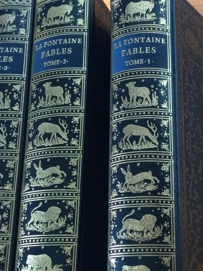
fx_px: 469
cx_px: 148
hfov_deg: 24.2
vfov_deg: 32.1
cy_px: 159
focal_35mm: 60
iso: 250
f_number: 2.4
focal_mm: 3.3
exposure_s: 1/17
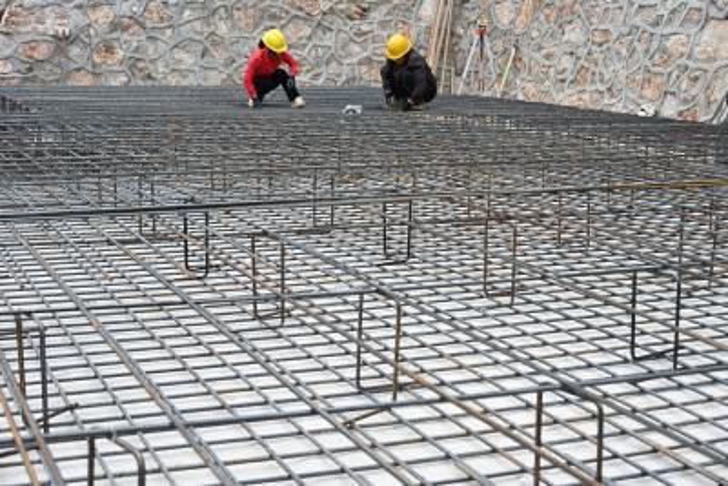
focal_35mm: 56
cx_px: 364
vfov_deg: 24.2
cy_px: 243
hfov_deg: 35.6
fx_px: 1133
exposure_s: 1/250
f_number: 5.6
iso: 180
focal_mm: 56
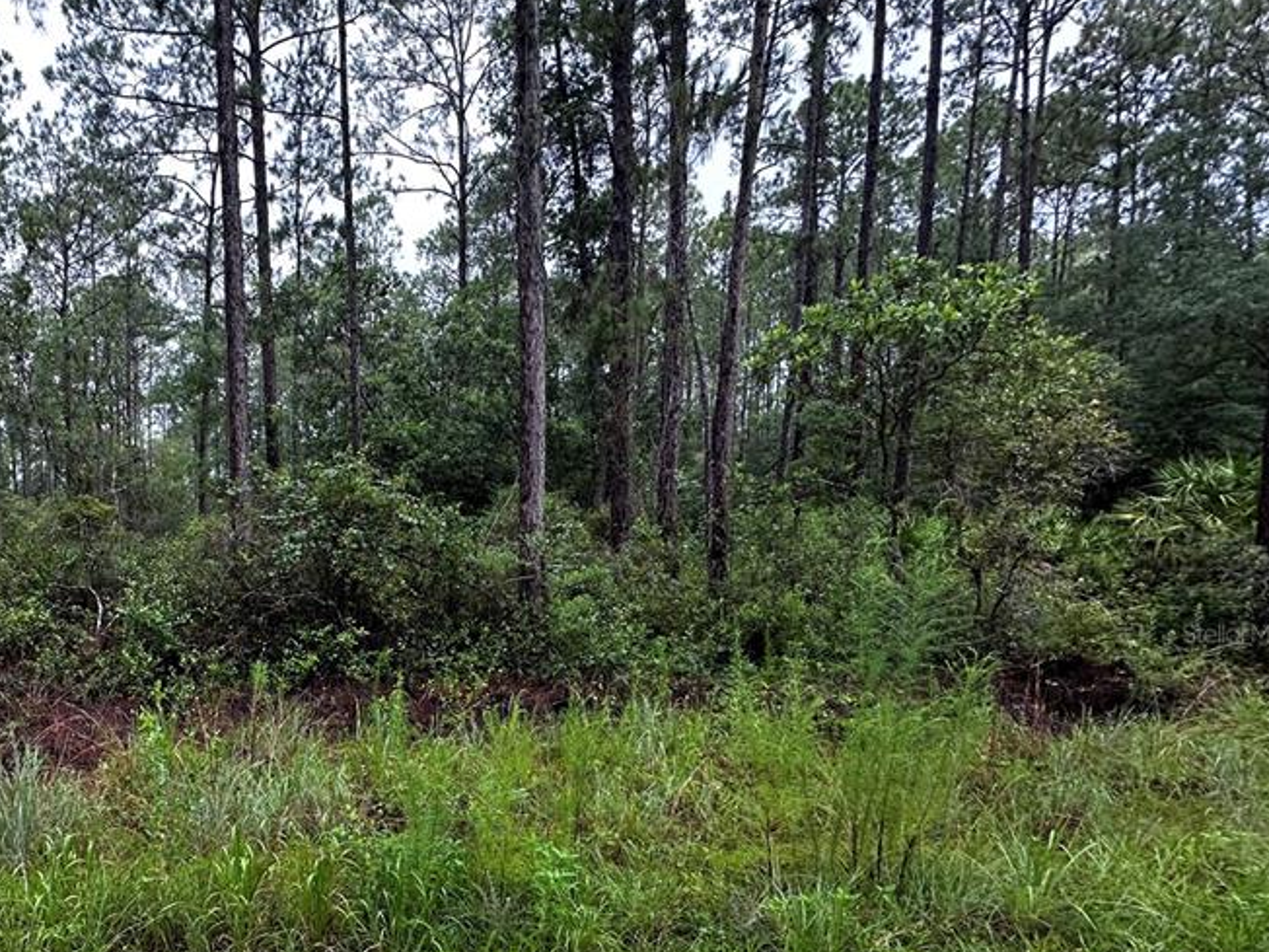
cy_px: 633
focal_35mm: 22
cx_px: 304
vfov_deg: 59.7
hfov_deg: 70.8
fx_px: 807
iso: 160
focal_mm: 2.22
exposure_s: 1/99
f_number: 2.2
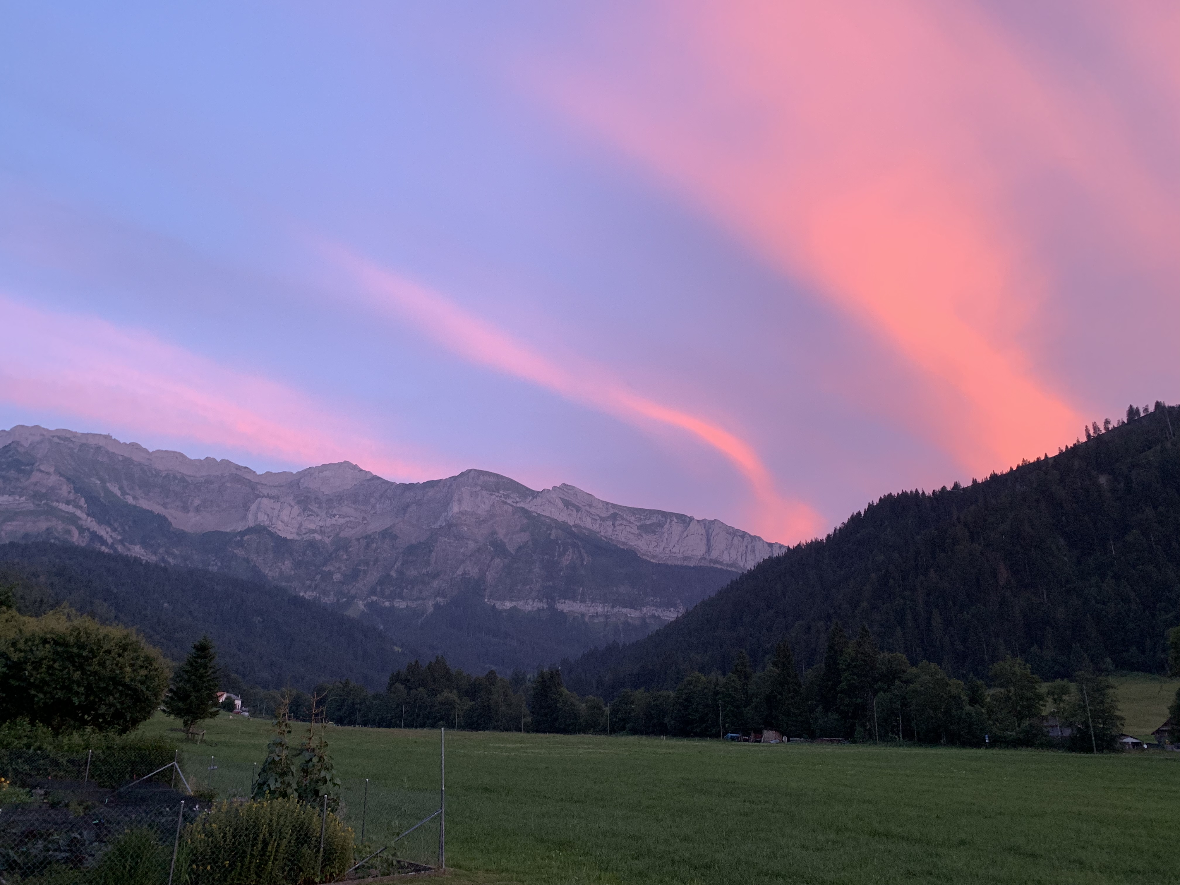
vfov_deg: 53.1
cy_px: 442
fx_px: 886
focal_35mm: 26
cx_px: 590
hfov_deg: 67.3
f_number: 1.8
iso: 160
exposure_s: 1/60
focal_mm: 4.25
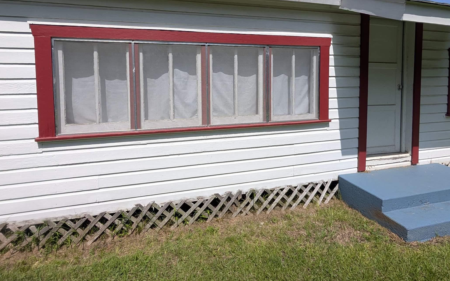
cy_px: 98
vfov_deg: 61.0
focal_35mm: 19
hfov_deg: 88.0
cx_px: 226
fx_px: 233
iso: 51
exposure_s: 1/3906
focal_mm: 2.02
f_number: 1.7
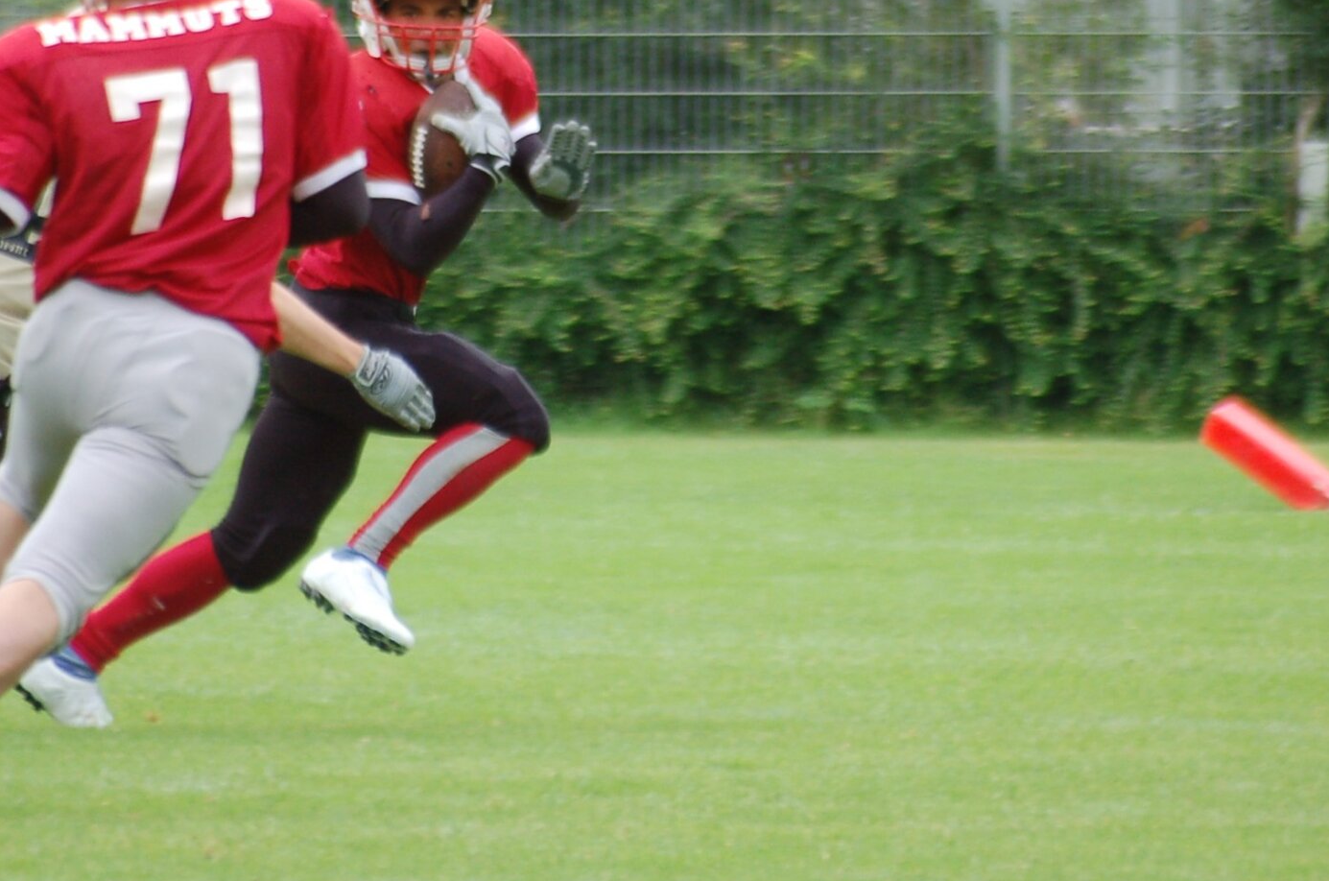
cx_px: 655
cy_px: 253
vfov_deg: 1.9
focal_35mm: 715
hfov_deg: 2.9
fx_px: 26347
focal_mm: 300
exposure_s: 1/500
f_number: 5.6
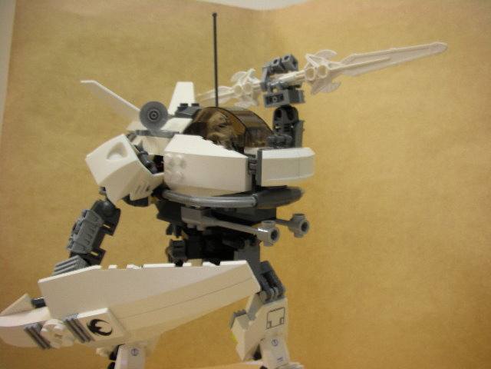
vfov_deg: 40.7
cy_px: 184
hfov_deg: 52.6
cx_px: 246
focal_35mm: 35
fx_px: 496
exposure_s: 1/3.9
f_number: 3
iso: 93
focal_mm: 5.8
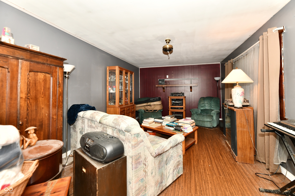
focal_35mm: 15
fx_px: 123
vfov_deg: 77.3
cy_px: 98
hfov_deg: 100.4
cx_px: 148
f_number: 6.3
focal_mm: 15
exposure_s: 1/60
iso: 640
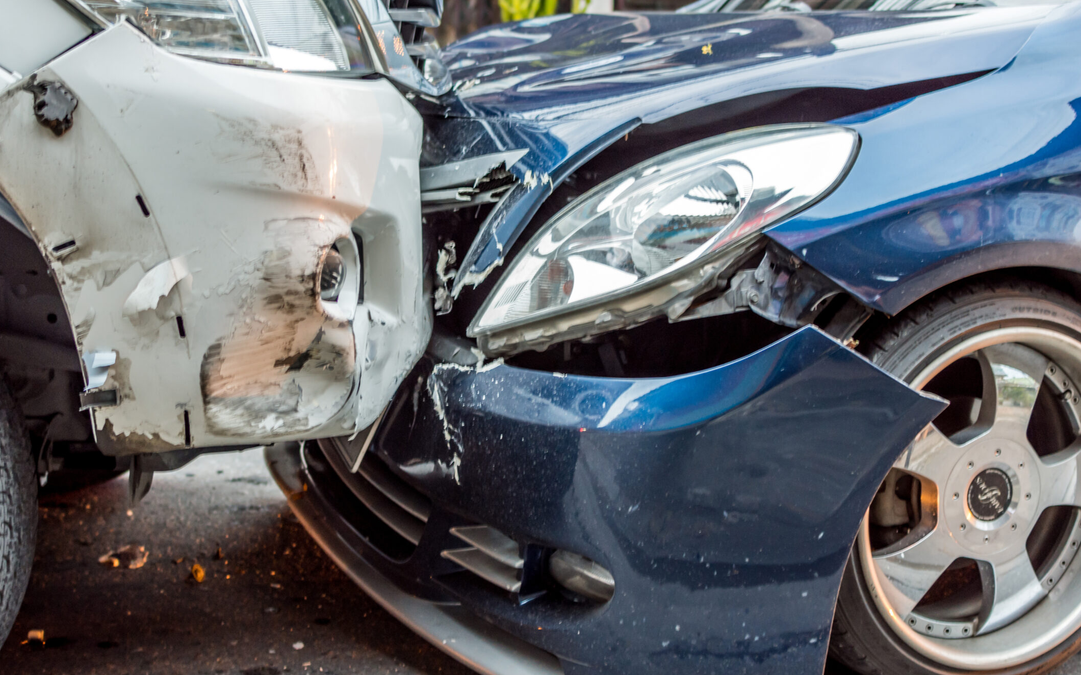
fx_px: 1904
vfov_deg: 20.1
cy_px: 354
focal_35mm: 65
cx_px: 494
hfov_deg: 31.7
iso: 320
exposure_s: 1/5
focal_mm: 35
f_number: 3.2
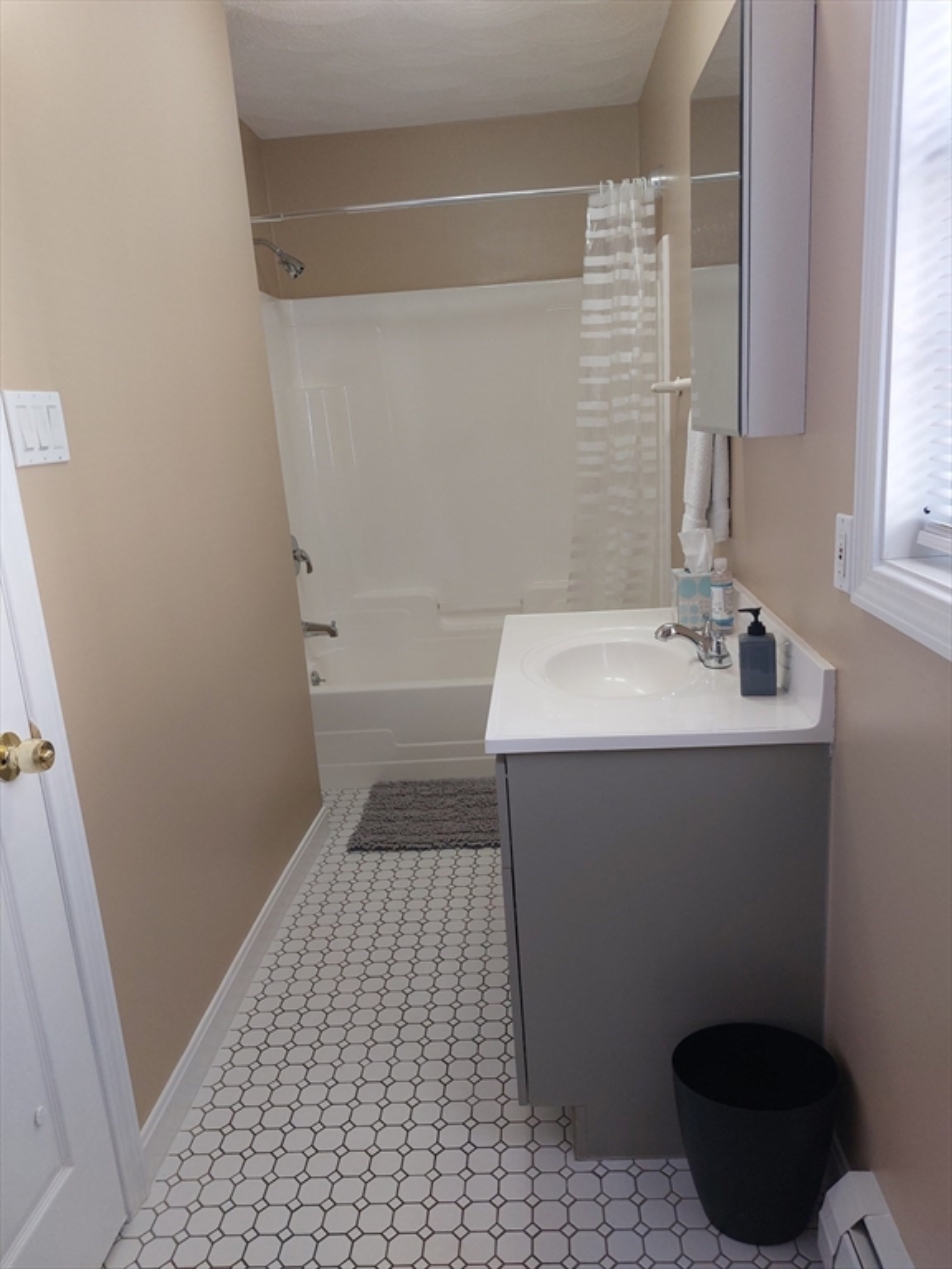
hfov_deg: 56.8
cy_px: 634
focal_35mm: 24
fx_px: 880
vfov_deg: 71.6
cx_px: 476
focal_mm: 5.23
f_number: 1.8
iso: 100
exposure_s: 1/60
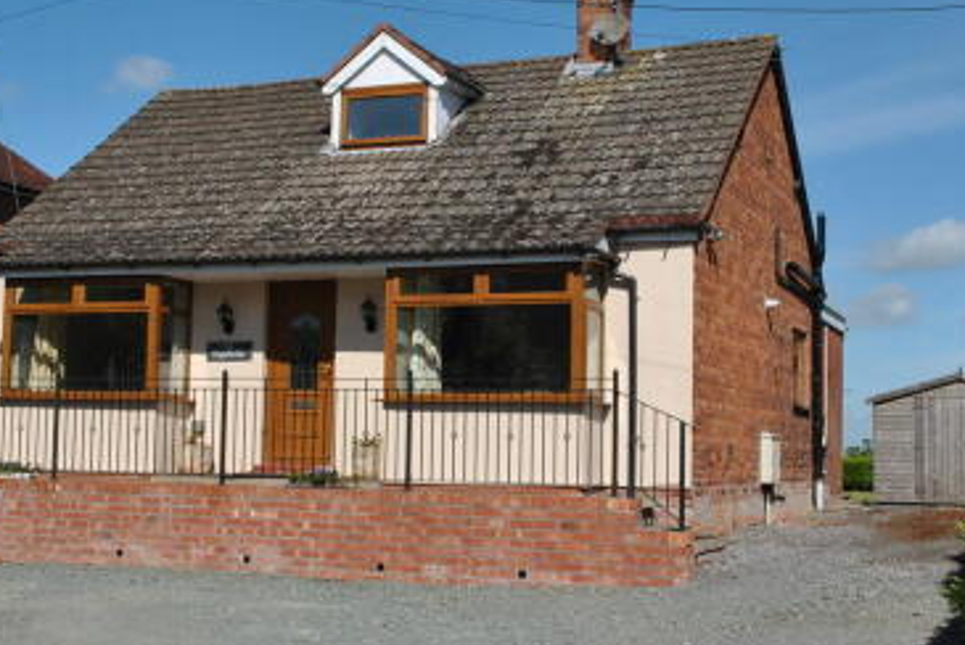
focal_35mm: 57
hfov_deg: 35.2
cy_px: 321
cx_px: 420
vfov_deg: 24.0
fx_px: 1520
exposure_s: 1/200
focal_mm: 29
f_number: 11
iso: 100
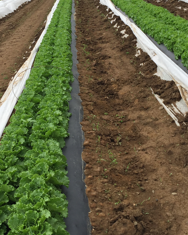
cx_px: 61
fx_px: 348
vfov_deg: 37.1
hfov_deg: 30.0
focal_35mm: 50
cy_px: 90
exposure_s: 1/1721
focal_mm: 4.15
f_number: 2.2
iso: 32
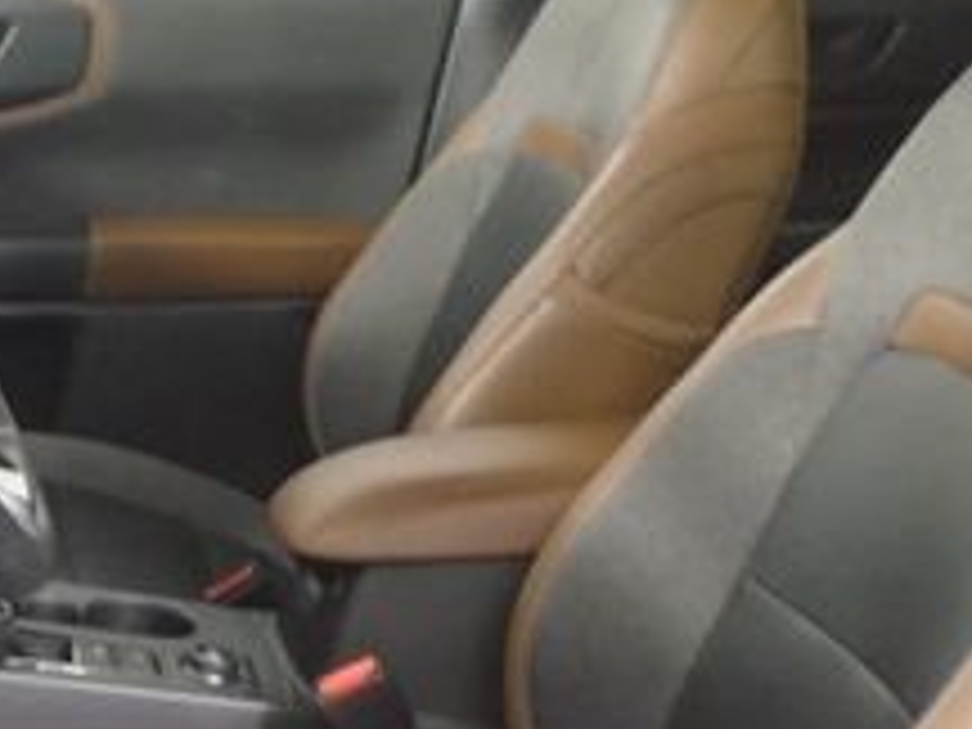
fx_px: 2162
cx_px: 360
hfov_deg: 25.3
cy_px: 531
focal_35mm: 77
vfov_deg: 19.0
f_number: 3.2
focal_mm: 4.6
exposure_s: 1/30
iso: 250
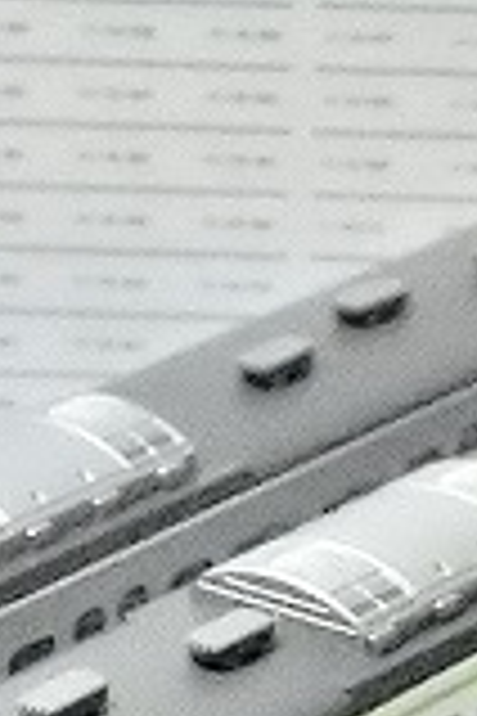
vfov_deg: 7.4
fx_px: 5465
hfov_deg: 5.0
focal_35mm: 275
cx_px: 194
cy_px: 907
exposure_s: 1/200
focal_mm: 10.7
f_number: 4.5
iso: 3200
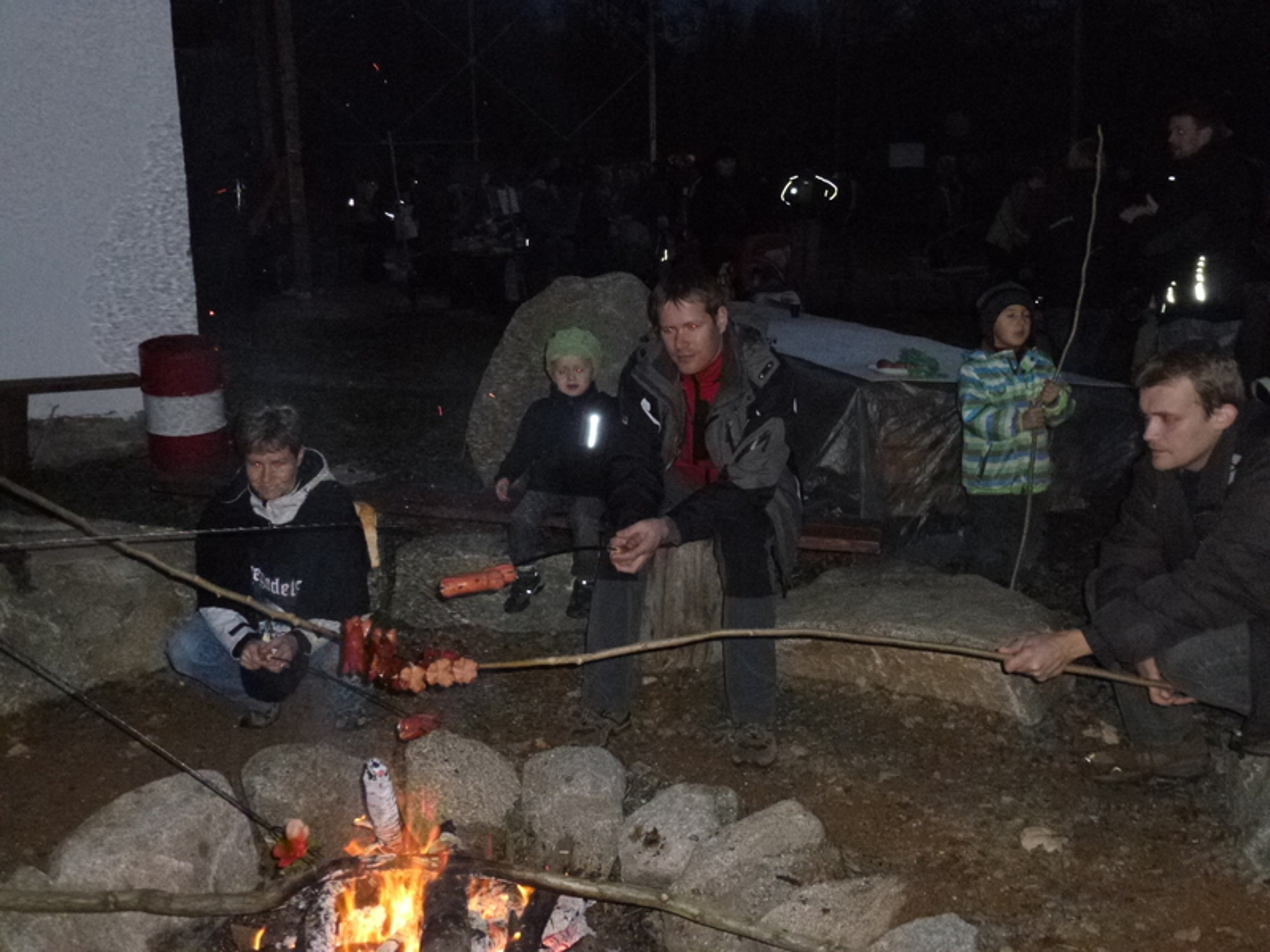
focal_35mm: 36
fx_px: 1321
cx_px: 635
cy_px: 476
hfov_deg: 51.4
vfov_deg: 39.7
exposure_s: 1/60
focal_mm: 6.5
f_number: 3.6
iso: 640
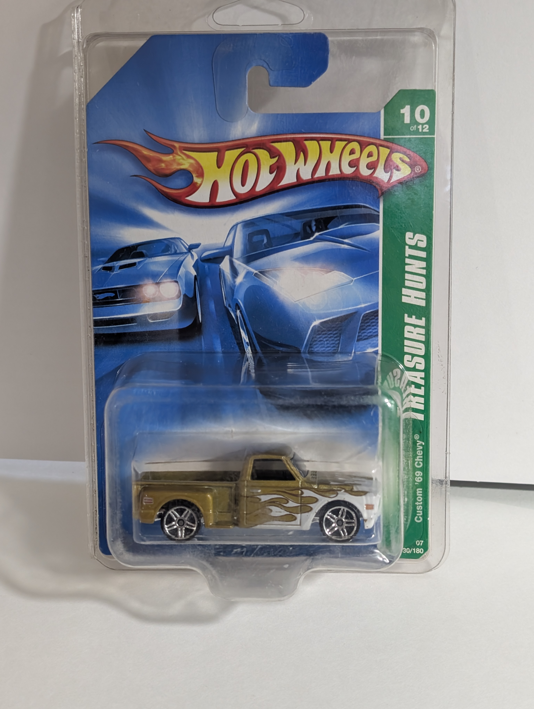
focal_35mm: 49
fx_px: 1005
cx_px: 267
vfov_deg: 38.9
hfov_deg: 29.7
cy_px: 354
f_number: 1.68
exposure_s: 1/89.3
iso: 300
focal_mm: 6.9
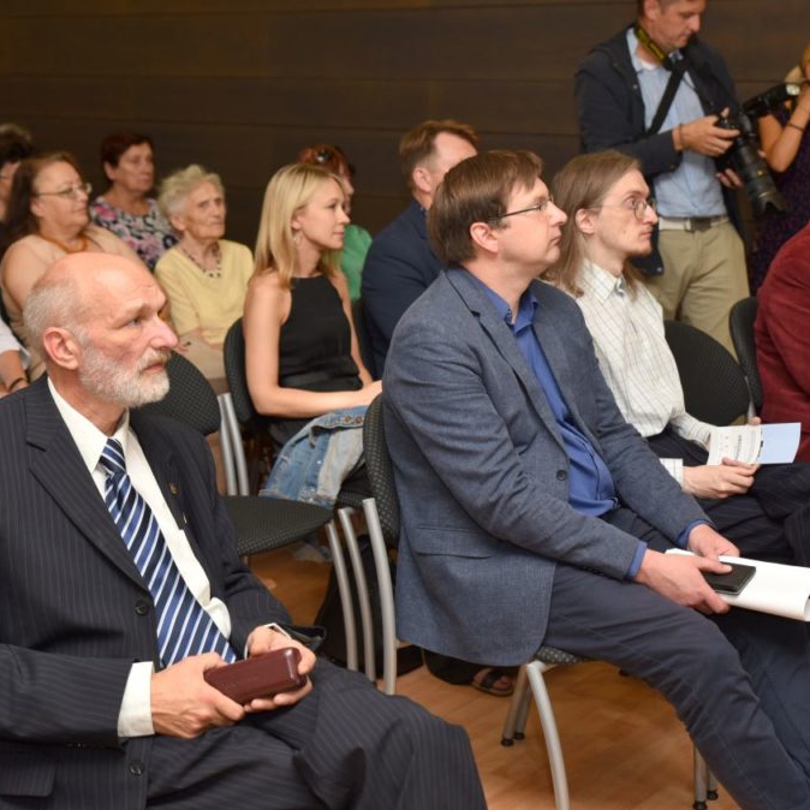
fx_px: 1641
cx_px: 430
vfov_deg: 27.7
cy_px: 401
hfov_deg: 27.7
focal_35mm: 62
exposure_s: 1/60
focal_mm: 48
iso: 250
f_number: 5
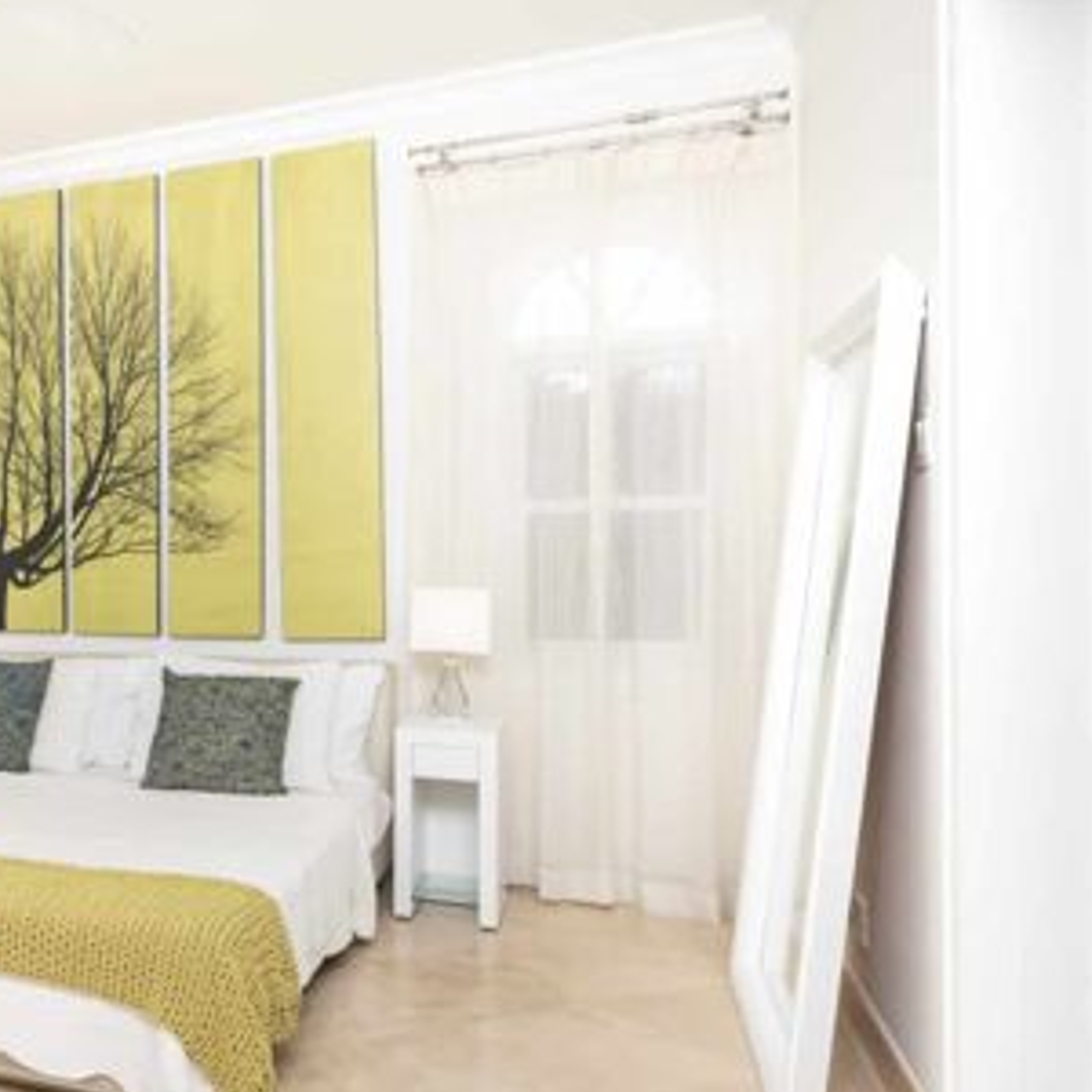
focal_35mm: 32
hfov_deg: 43.9
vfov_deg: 51.0
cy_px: 608
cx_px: 9
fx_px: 1142
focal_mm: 16
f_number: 16
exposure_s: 1/10
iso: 50
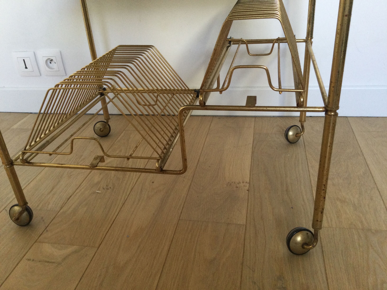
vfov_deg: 45.4
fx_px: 347
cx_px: 194
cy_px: 145
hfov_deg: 58.4
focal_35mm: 31
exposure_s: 1/33
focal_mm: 3.3
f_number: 2.4
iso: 100
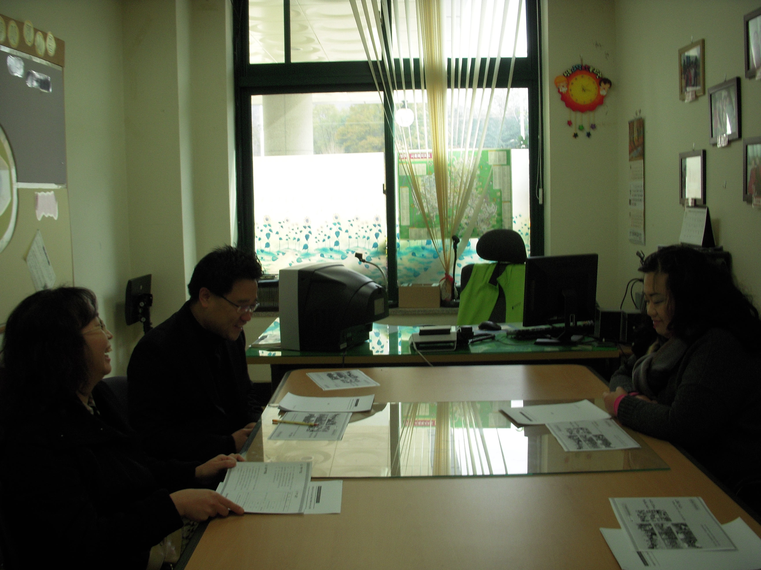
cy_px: 285
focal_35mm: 38
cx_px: 380
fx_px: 835
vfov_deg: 37.7
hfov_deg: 49.0
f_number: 3.3
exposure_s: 1/50
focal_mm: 6.3
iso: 100
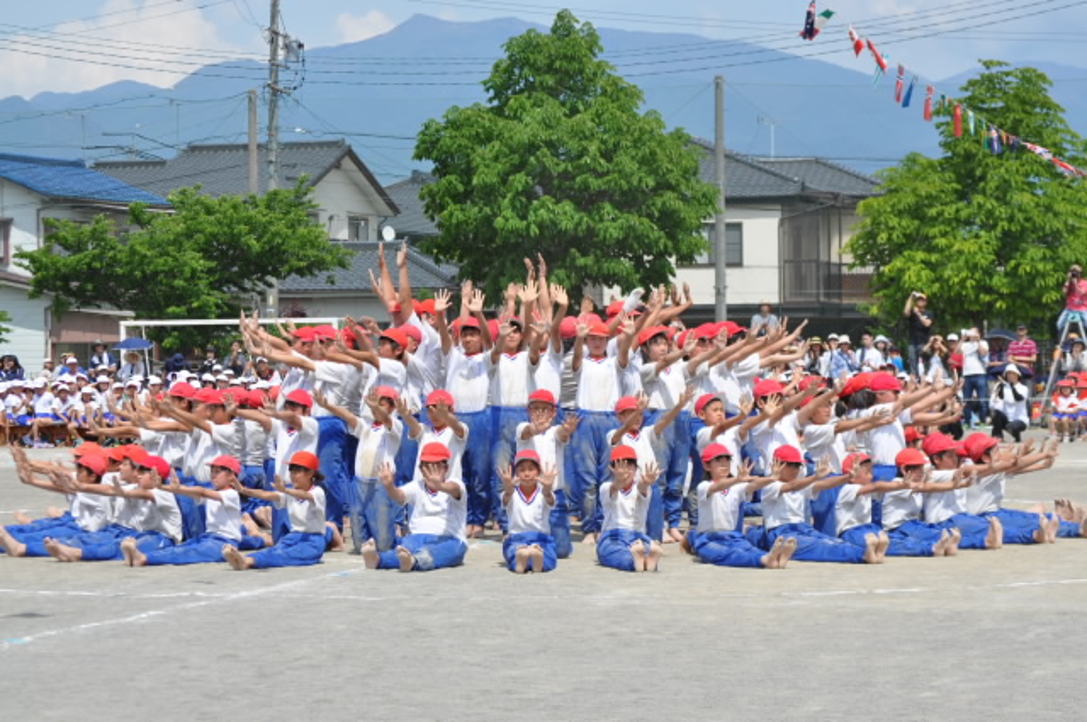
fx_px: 3076
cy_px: 361
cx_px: 544
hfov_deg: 20.0
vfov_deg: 13.4
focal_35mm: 102
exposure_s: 1/400
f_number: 10
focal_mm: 68
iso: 200
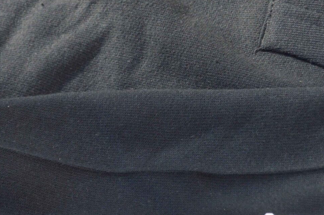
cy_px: 49
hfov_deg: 10.8
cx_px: 83
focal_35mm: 191
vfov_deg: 7.2
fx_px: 1718
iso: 800
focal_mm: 48
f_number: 5.3
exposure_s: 1/500
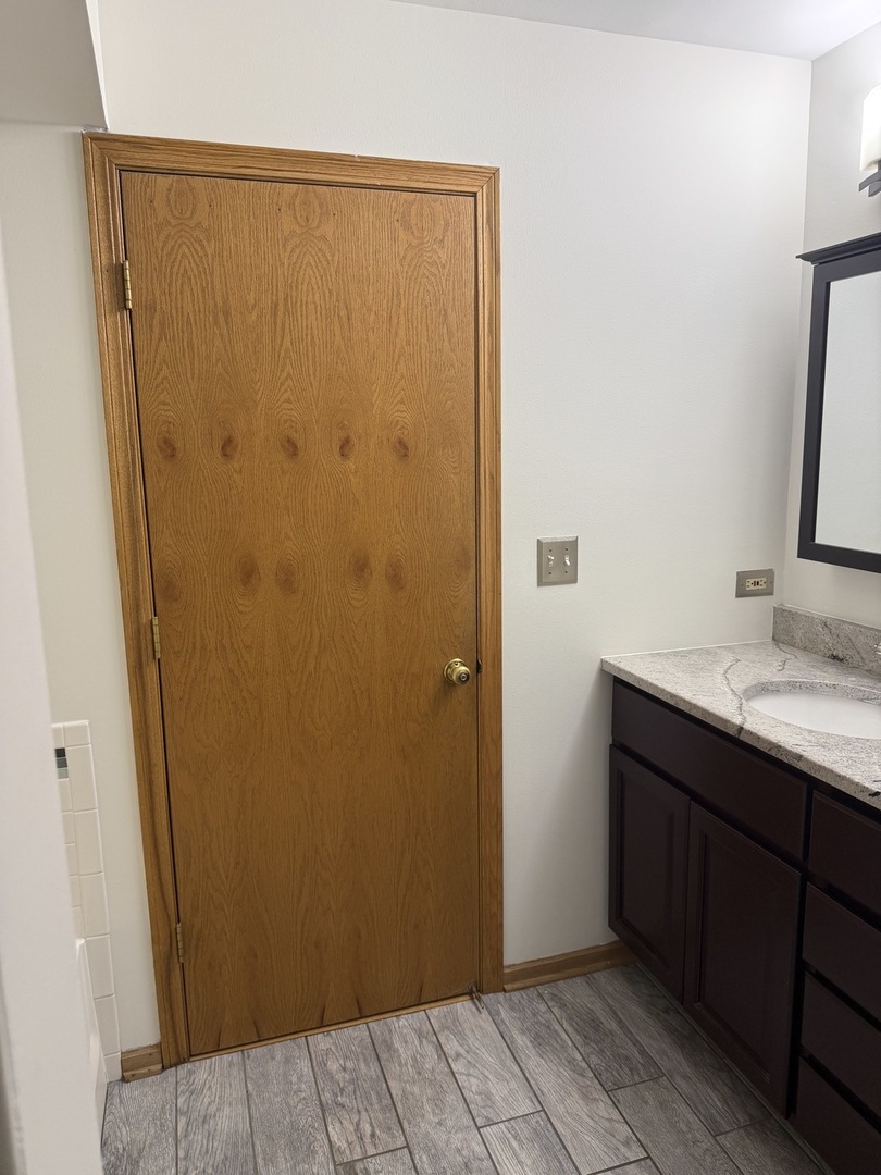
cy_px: 588
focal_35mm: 24
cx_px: 440
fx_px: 814
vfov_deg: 71.6
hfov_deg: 56.8
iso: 100
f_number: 1.78
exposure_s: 1/122
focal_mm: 6.76
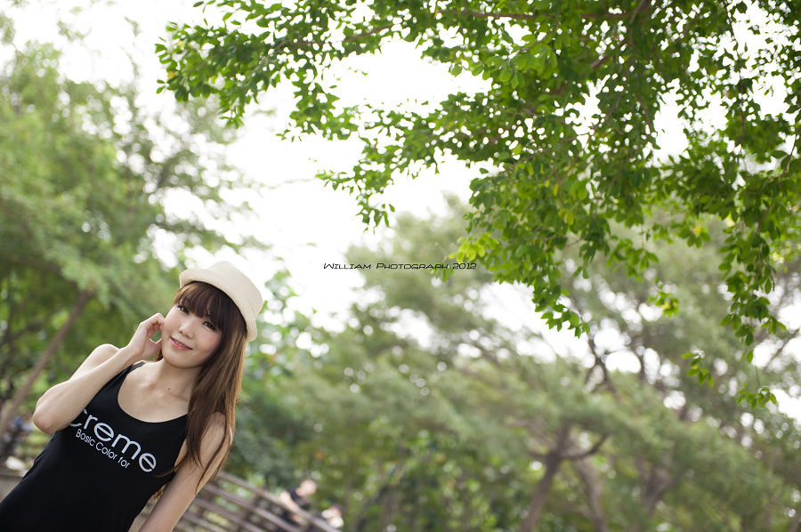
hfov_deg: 28.9
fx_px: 1556
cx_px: 400
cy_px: 266
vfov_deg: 19.4
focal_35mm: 70
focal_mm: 70
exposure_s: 1/250
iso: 100
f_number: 2.8
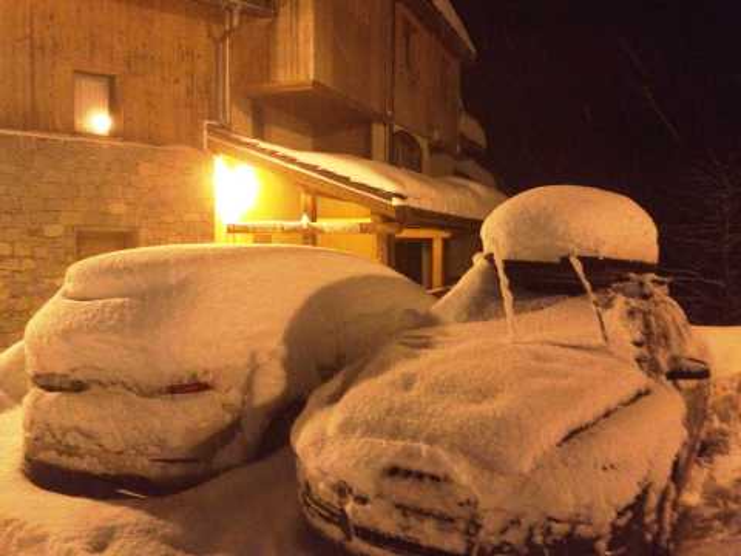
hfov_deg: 52.6
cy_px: 278
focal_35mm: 35
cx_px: 370
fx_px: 749
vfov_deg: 40.7
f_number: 2.4
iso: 800
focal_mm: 4.28
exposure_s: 1/15
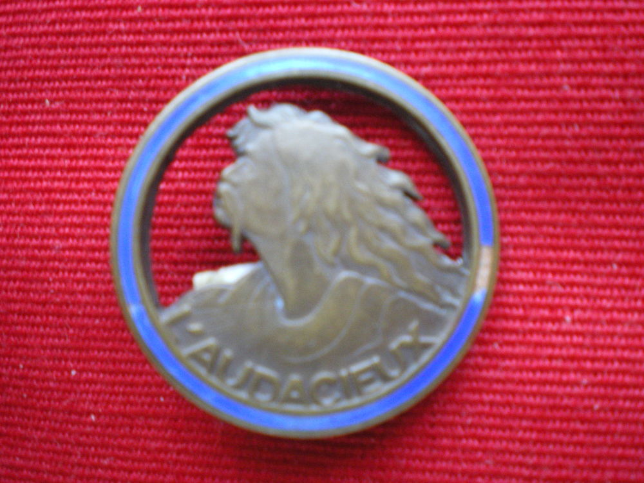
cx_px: 322
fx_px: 707
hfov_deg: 49.0
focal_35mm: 38
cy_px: 242
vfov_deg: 37.7
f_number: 3.1
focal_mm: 6.3
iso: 400
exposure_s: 1/13
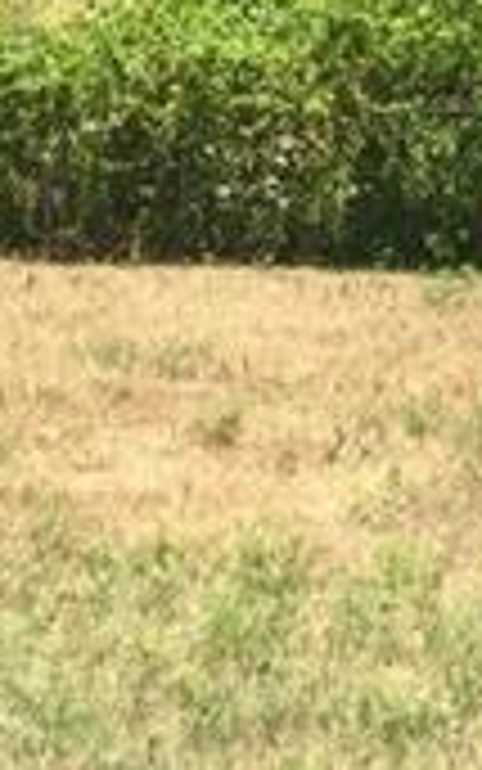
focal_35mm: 138
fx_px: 2898
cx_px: -104
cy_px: 342
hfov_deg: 9.4
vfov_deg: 15.1
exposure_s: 1/860
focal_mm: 4.15
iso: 32
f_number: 2.2
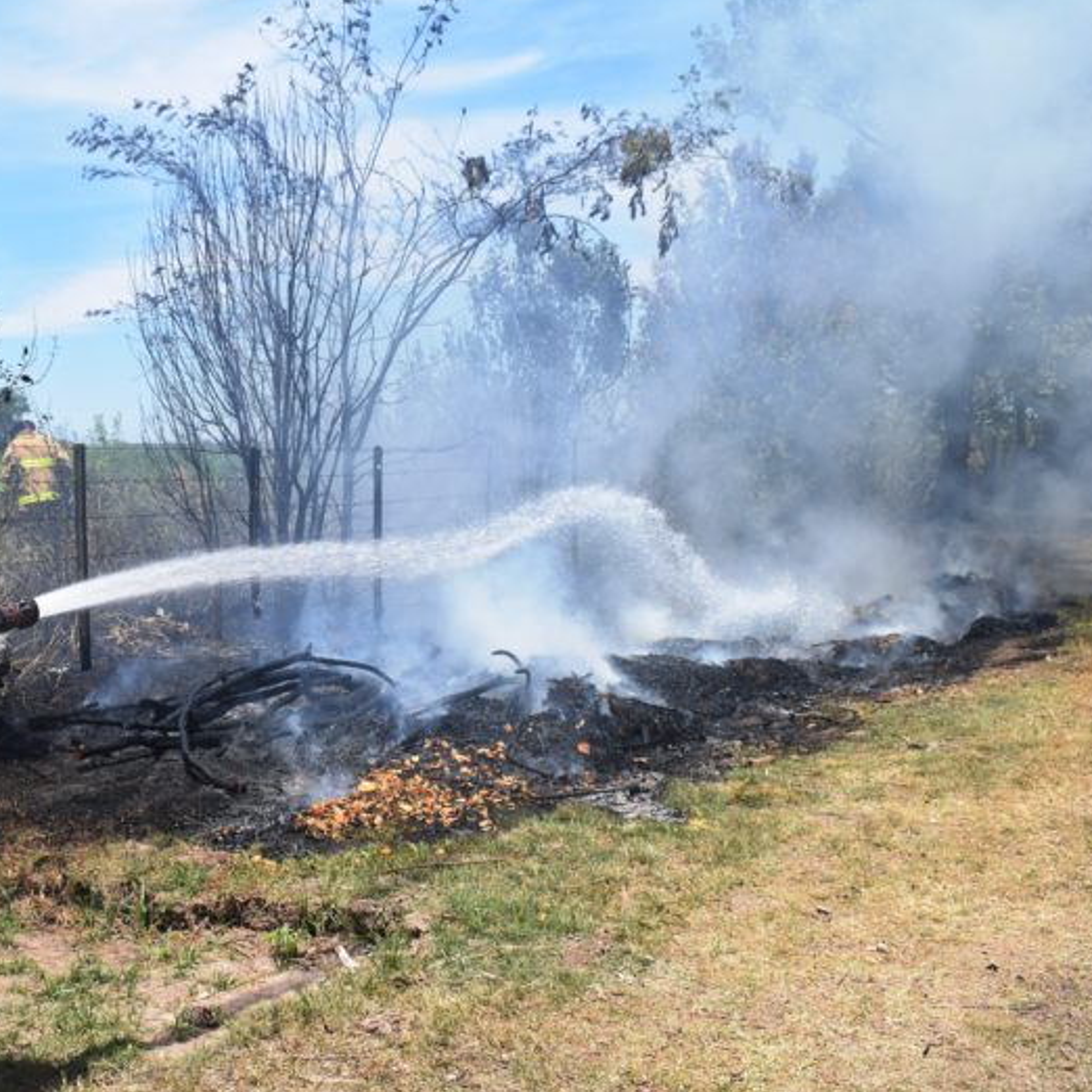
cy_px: 547
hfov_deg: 38.3
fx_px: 1535
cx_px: 287
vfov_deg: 39.2
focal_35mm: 43
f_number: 10
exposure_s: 1/400
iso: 200
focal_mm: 22
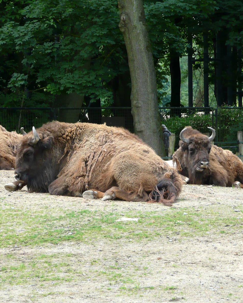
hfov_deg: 7.5
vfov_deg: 9.4
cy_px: 152
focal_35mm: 206
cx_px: 107
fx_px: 1852
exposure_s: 1/60
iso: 100
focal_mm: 26
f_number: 4.8
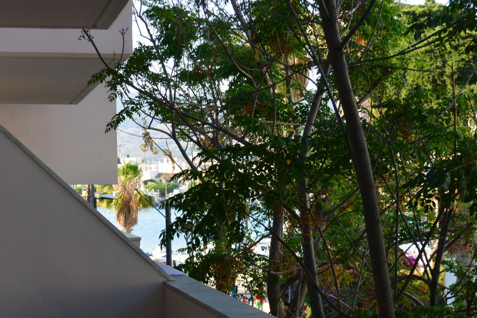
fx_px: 981
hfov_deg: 27.3
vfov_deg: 18.4
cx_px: 238
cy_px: 159
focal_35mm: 74
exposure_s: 1/160
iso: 160
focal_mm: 27.6
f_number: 5.6
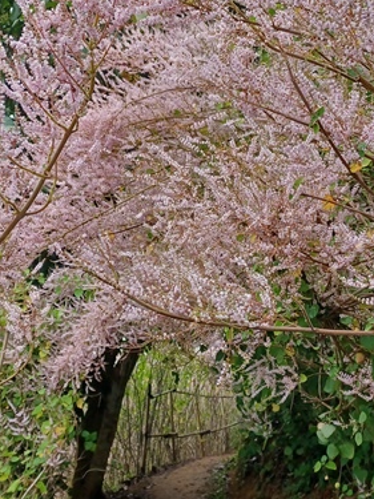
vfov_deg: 46.7
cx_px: 198
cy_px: 217
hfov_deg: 35.9
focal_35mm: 40
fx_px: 577
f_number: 1.8
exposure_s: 1/60
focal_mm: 4.6
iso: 32
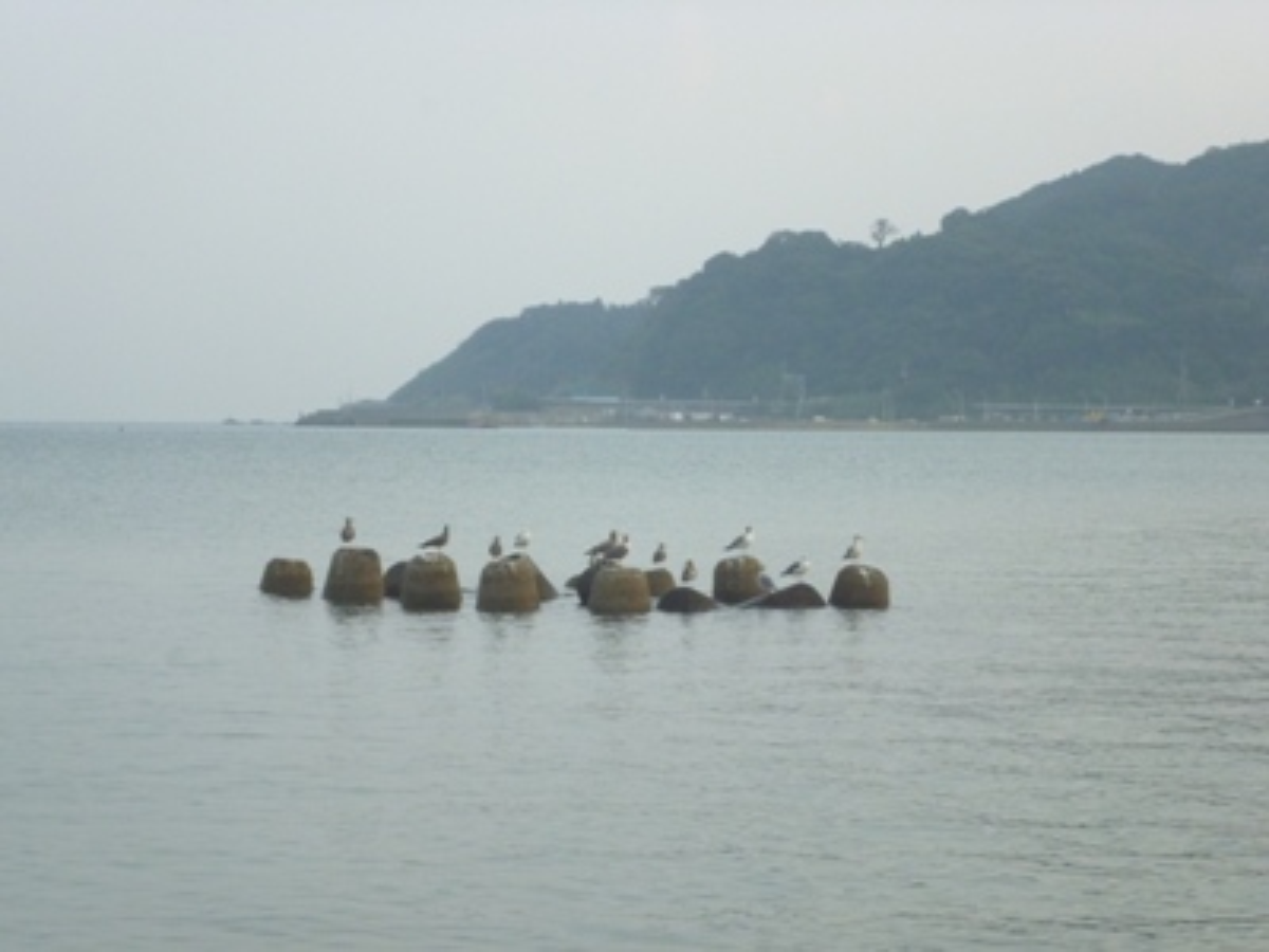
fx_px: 4106
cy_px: 476
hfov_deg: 17.6
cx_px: 634
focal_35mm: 112
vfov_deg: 13.2
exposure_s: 1/125
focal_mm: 20
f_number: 6.5
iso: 320
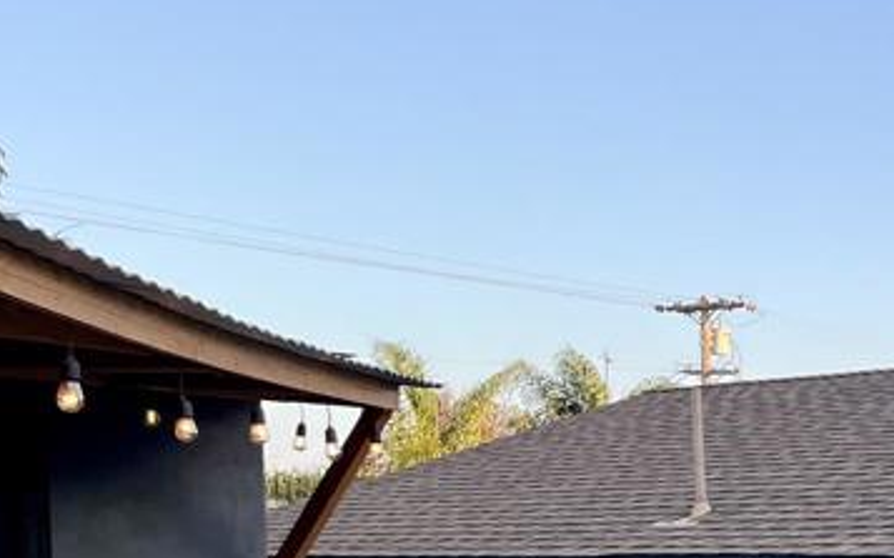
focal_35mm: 79
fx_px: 1924
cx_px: 1200
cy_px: 693
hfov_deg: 22.9
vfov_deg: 15.8
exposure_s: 1/684
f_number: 1.6
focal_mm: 5.1
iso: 50
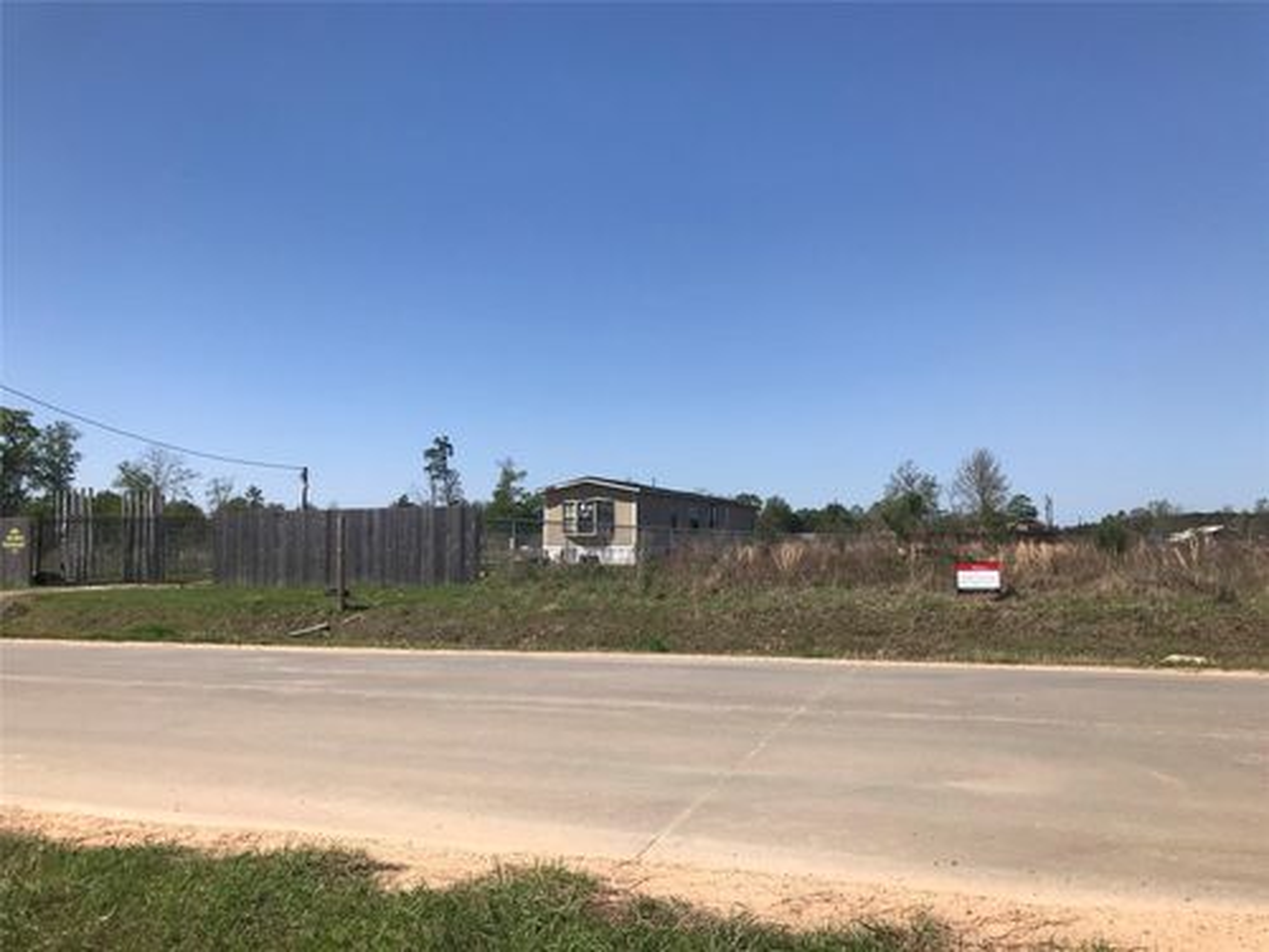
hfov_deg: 63.4
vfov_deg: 49.7
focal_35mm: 28
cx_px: 634
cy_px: 476
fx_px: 1026
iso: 20
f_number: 1.8
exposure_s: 1/3690
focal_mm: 3.99
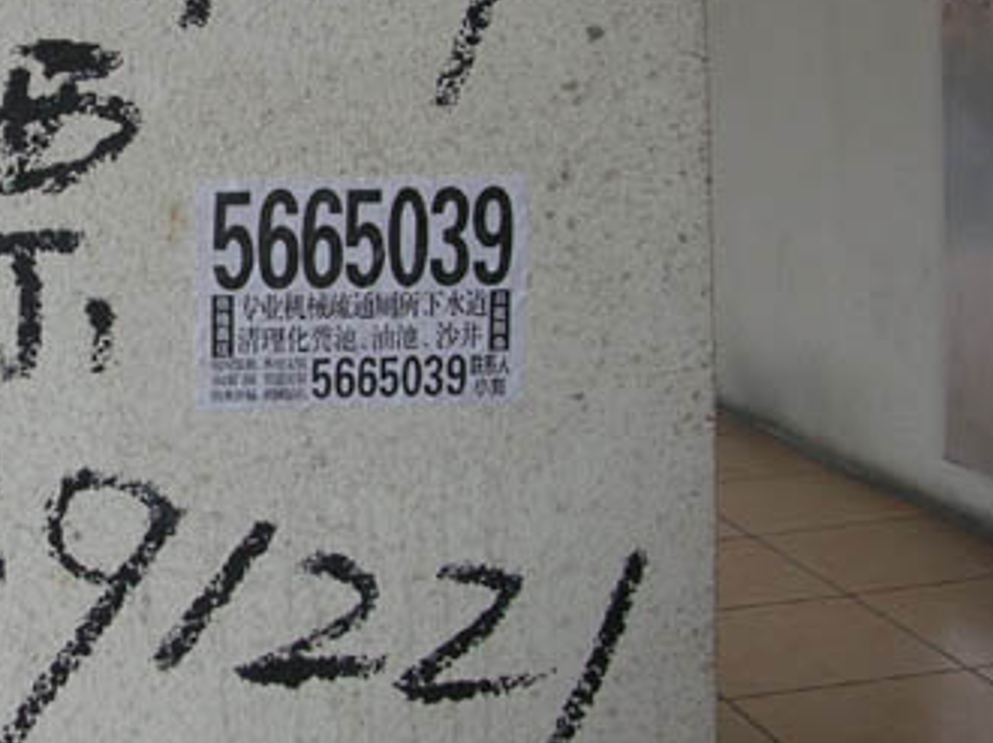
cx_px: 138
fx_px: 1978
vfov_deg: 21.1
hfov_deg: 27.4
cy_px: 205
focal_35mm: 69
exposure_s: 1/69.4
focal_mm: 5.8
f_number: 2.8
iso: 50
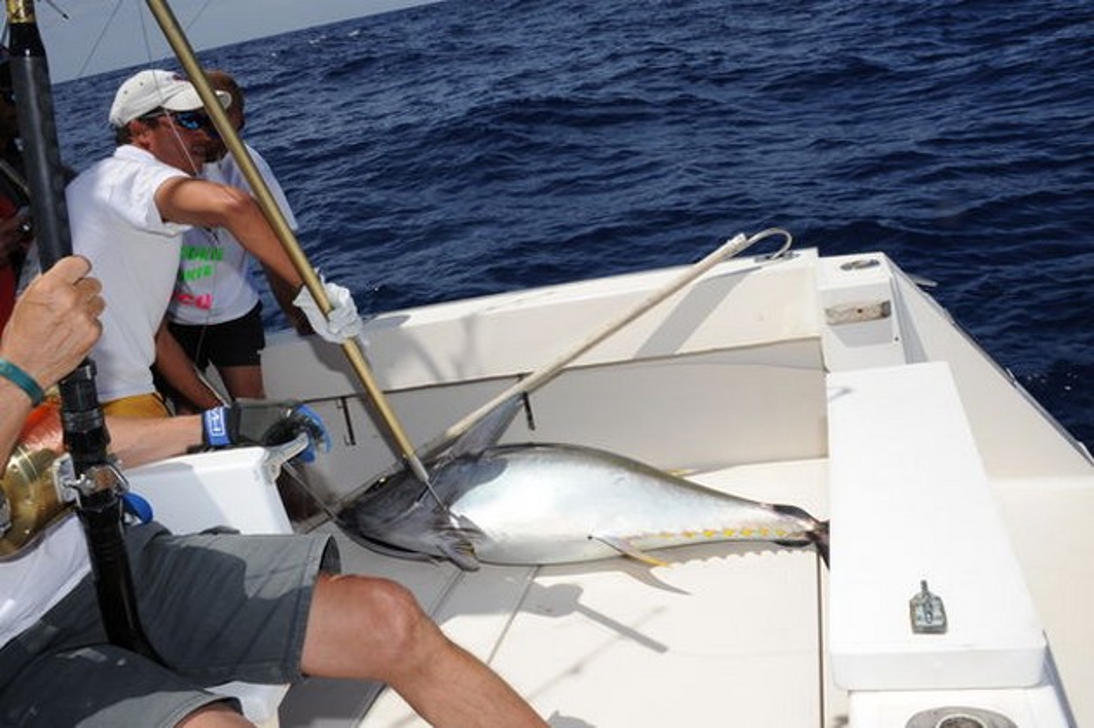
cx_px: 547
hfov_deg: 65.5
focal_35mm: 28
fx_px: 850
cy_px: 364
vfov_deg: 46.3
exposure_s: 1/250
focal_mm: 28
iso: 400
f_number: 22
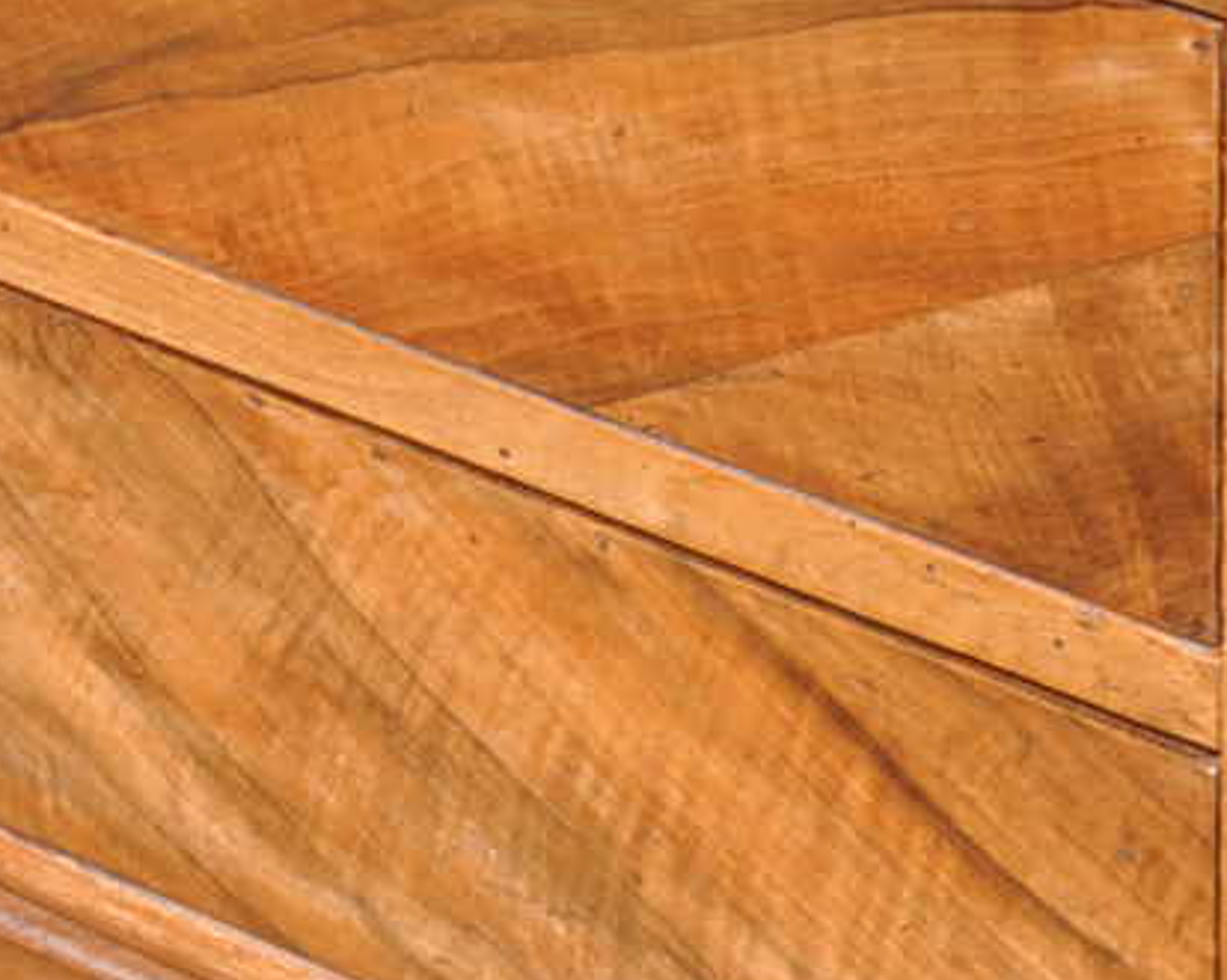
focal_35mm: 219
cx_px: 261
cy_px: -671
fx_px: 7949
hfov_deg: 8.8
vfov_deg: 6.9
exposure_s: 1/200
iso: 320
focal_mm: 30
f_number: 14
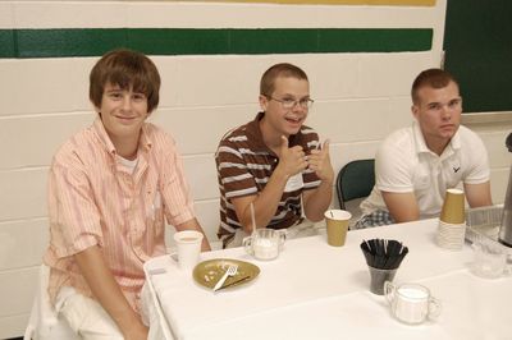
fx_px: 554
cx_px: 256
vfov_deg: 34.2
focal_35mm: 39
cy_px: 170
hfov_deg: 49.6
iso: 1600
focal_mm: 26
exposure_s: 1/80
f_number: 5
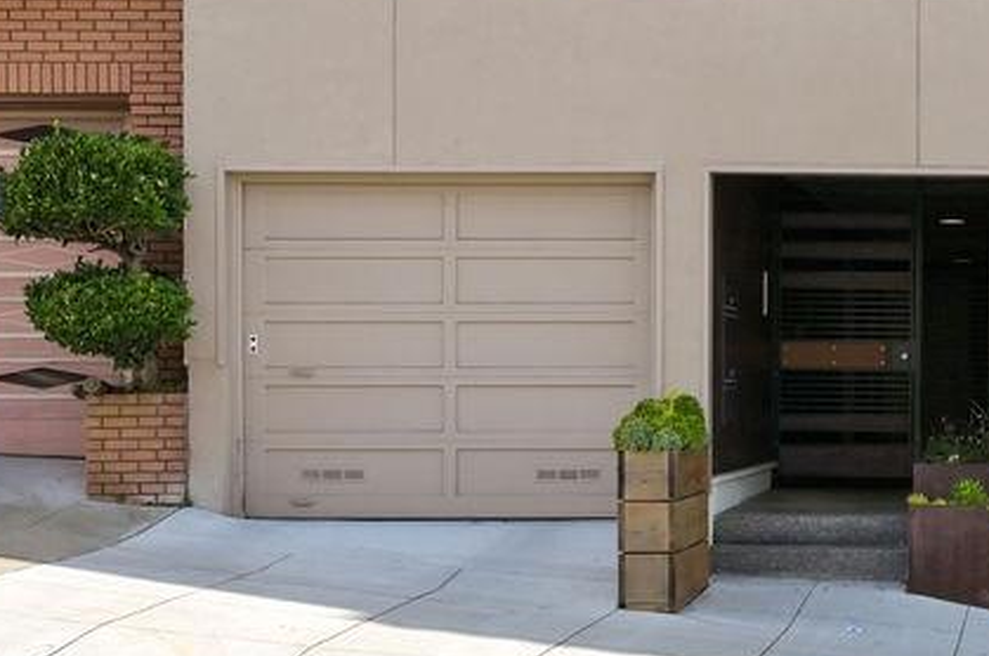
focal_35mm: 86
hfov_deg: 22.2
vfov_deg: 15.1
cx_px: 1119
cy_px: -189
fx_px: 2359
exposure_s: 1/500
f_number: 11
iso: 400
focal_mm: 30
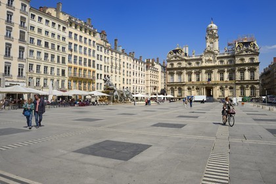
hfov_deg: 73.7
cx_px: 138
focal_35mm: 24
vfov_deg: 53.1
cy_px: 92
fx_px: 184
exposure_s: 1/320
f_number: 13
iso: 200
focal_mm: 24
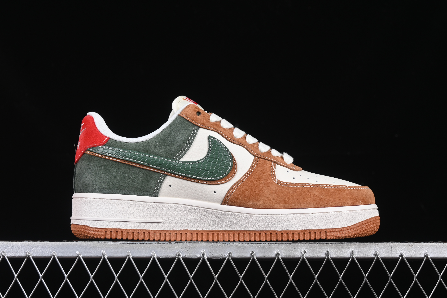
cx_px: 224
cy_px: 149
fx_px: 931
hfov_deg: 27.0
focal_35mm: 75
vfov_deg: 18.2
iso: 160
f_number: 8
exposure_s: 1/80
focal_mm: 50
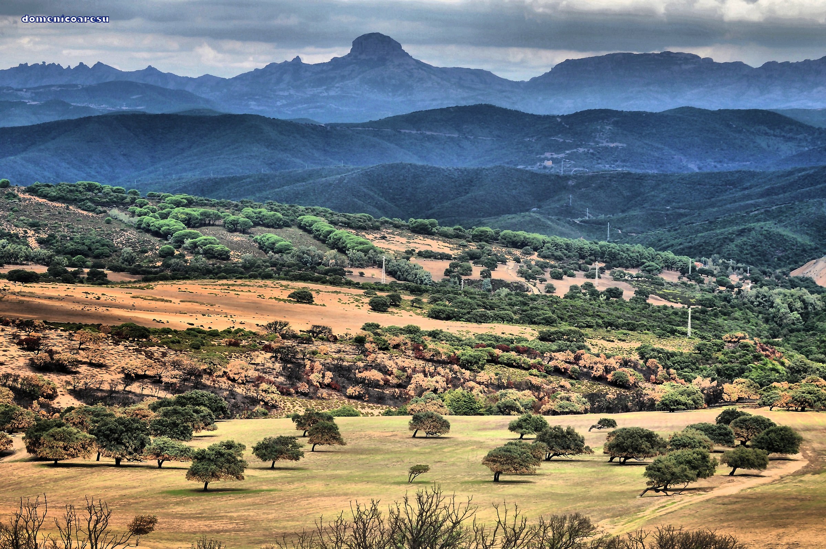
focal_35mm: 105
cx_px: 413
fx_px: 2406
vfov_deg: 13.0
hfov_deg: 19.5
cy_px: 274
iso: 200
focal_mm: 70
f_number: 8
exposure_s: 1/250
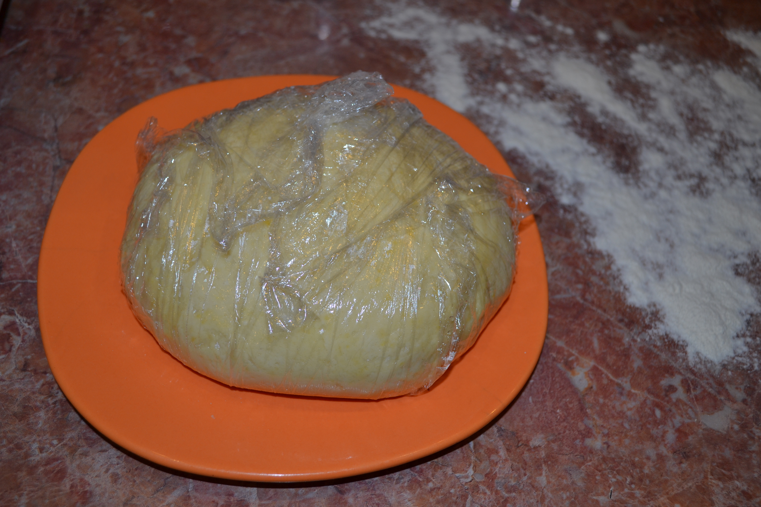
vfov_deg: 34.2
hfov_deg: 49.6
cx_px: 380
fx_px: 824
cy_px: 254
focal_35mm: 39
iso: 160
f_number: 4.2
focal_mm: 26
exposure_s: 1/60
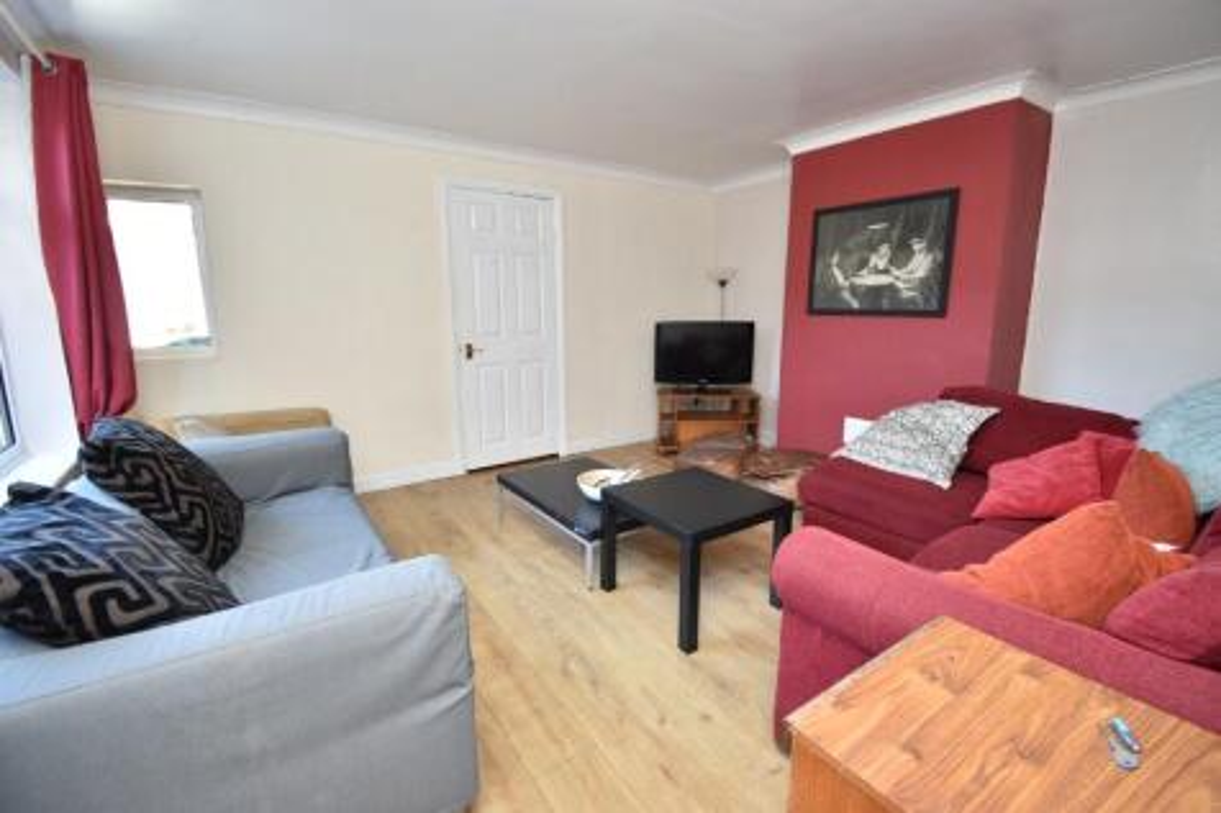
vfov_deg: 77.3
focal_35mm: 15
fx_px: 509
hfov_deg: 100.4
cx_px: 610
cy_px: 406
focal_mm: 10
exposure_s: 1/6
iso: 100
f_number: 4.5
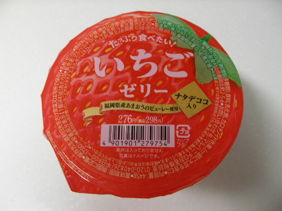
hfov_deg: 49.0
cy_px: 106
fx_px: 310
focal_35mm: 38
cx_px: 141
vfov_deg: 37.7
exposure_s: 1/11.5
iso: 100
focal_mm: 5.8
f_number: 3.5
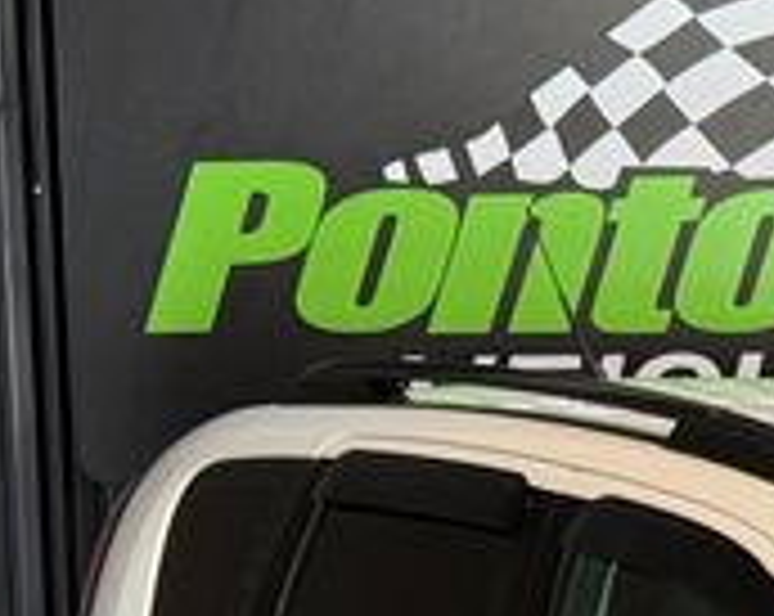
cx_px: 1264
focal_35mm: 221
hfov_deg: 8.5
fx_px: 5054
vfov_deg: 6.9
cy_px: 985
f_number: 1.78
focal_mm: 6.76
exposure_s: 1/60
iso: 100
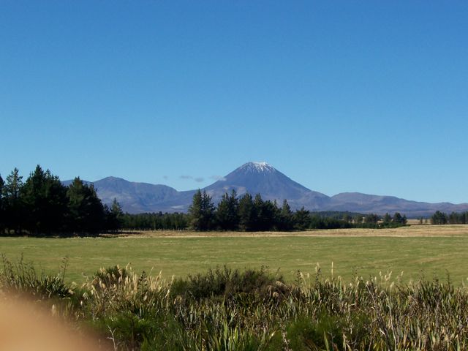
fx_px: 960
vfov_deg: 20.7
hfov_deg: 27.4
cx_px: 234
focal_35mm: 71
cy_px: 176
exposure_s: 1/350
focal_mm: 10.8
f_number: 6.7
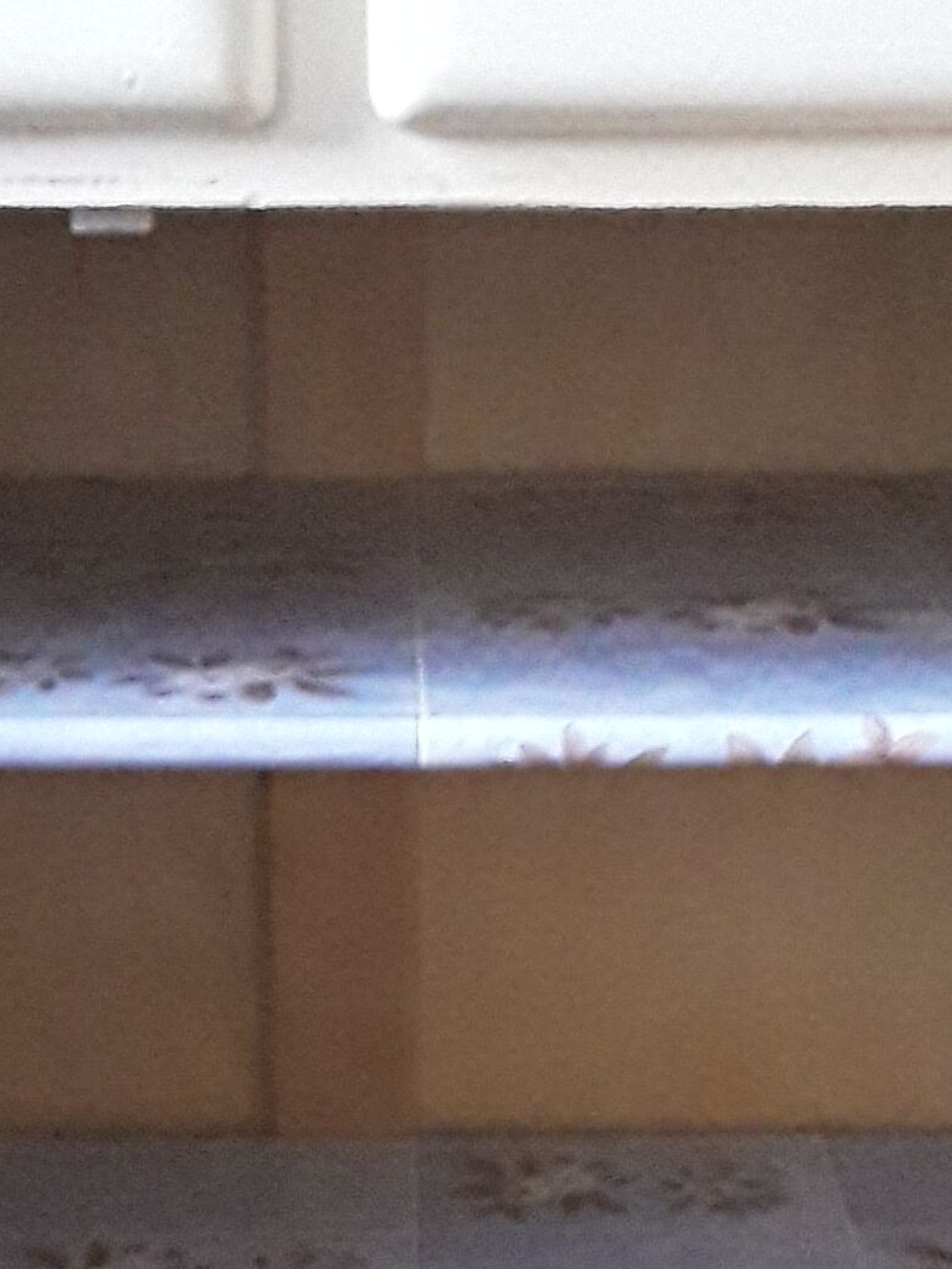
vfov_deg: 22.8
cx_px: 438
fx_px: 3080
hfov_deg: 17.6
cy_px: 1092
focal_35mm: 84
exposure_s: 1/17
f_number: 1.9
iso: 1000
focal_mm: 2.91
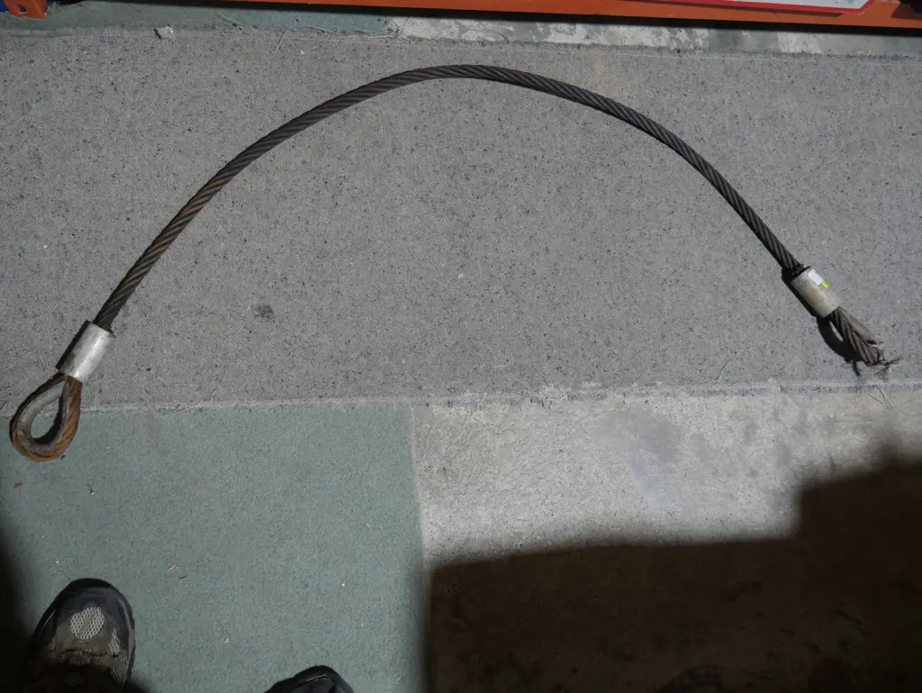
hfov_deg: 53.9
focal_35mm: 34
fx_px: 906
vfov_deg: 41.8
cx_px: 461
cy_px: 346
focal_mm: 17
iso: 400
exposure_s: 1/60
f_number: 4
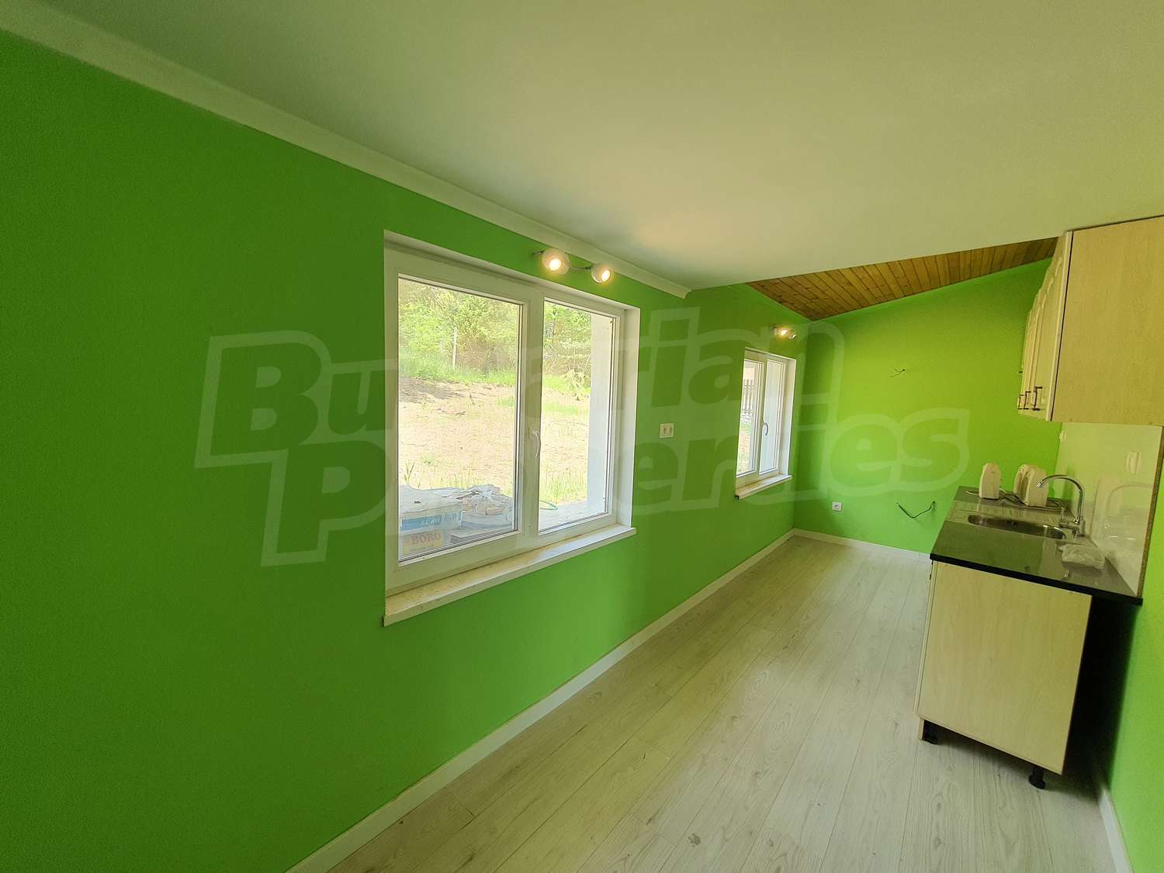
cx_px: 582
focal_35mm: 13
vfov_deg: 89.9
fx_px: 437
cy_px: 436
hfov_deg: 106.2
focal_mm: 1.8
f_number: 2.2
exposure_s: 1/100
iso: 50
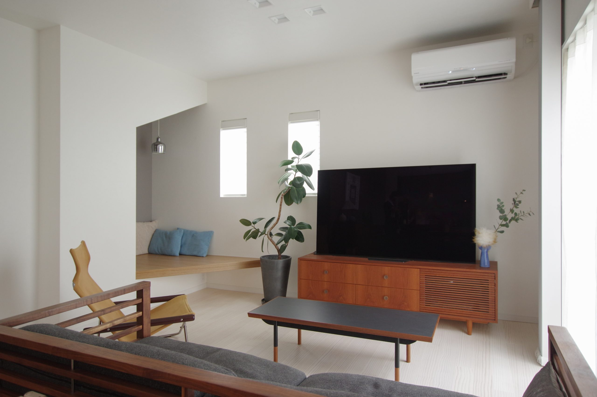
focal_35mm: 22
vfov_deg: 57.1
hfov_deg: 78.6
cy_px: 198
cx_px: 298
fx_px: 364
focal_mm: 15
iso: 800
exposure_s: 1/30
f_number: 4
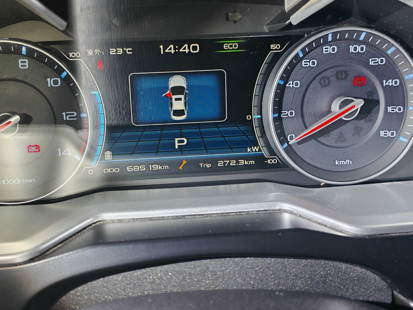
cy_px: 155
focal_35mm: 36
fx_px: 430
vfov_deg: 39.7
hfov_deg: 51.3
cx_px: 189
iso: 250
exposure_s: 1/100
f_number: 1.6
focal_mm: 5.4
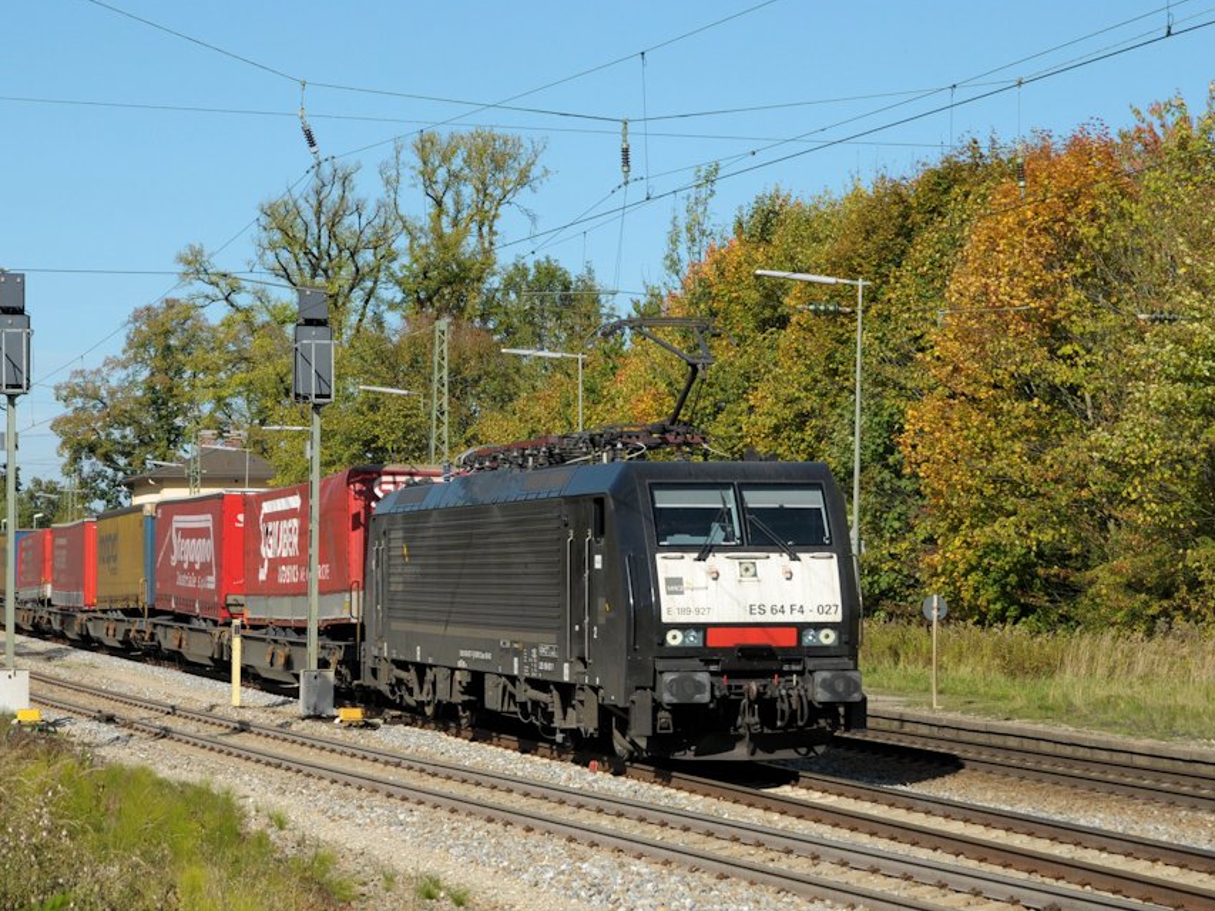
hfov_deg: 23.5
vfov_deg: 17.8
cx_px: 514
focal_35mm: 83
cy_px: 468
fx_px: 2914
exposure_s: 1/1000
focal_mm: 48
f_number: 7.1
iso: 320
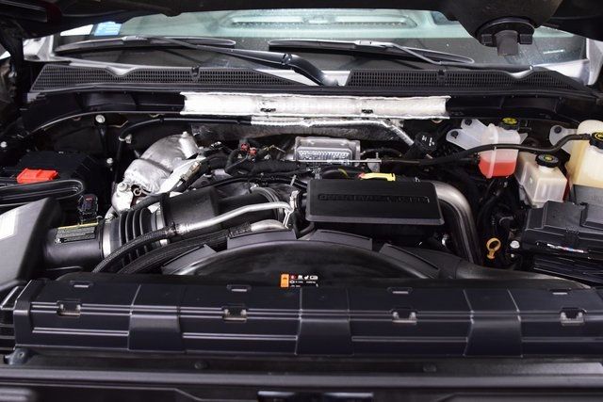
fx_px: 603
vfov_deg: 36.9
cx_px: 302
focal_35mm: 36
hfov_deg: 53.1
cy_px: 201
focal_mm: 24
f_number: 2.8
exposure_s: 1/50
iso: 1600
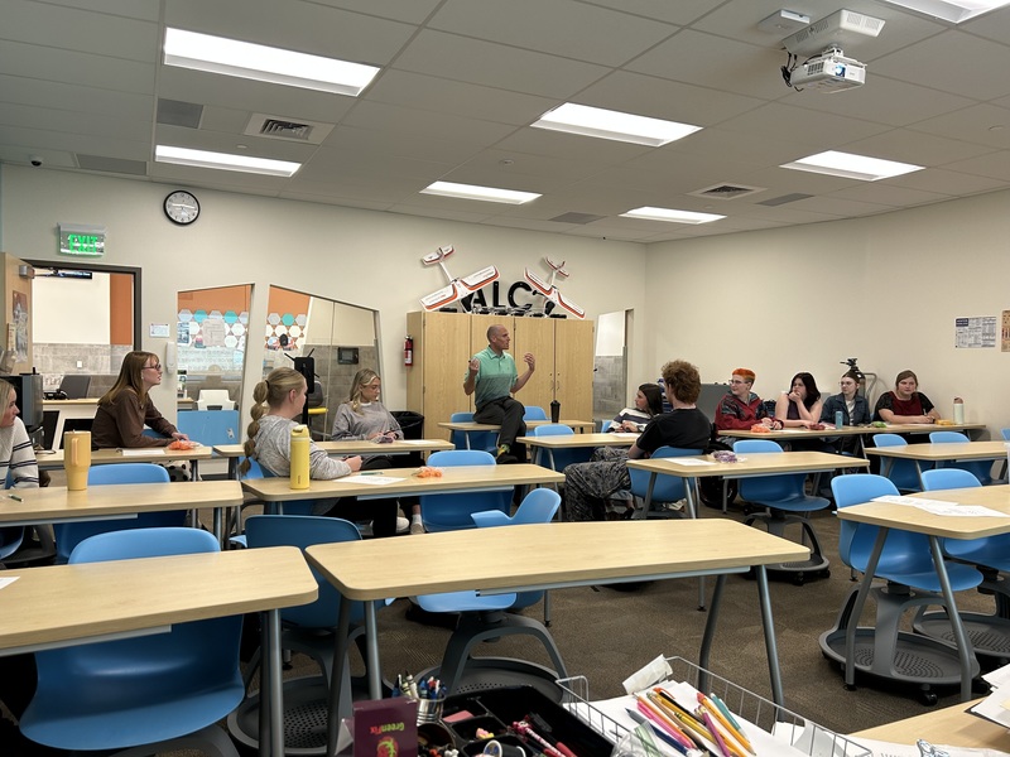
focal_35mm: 26
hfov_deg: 67.3
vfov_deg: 53.1
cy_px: 378
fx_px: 759
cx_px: 505
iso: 80
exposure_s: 1/61
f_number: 1.5
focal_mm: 5.7
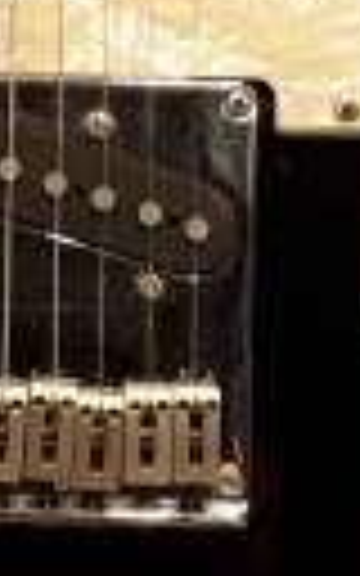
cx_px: 81
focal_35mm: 116
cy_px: 94
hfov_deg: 11.3
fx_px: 1821
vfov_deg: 17.8
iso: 100
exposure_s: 1/15
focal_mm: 2.91
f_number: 1.9
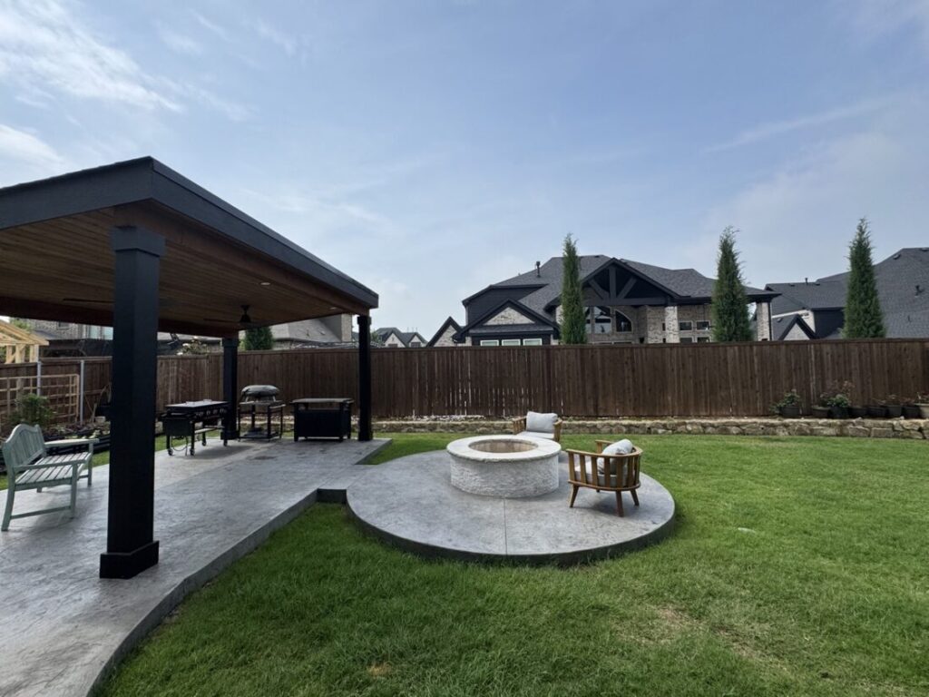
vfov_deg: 85.7
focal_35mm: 14
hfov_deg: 102.1
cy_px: 348
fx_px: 376
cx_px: 464
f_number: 2.2
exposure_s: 1/2674
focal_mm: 2.22
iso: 50
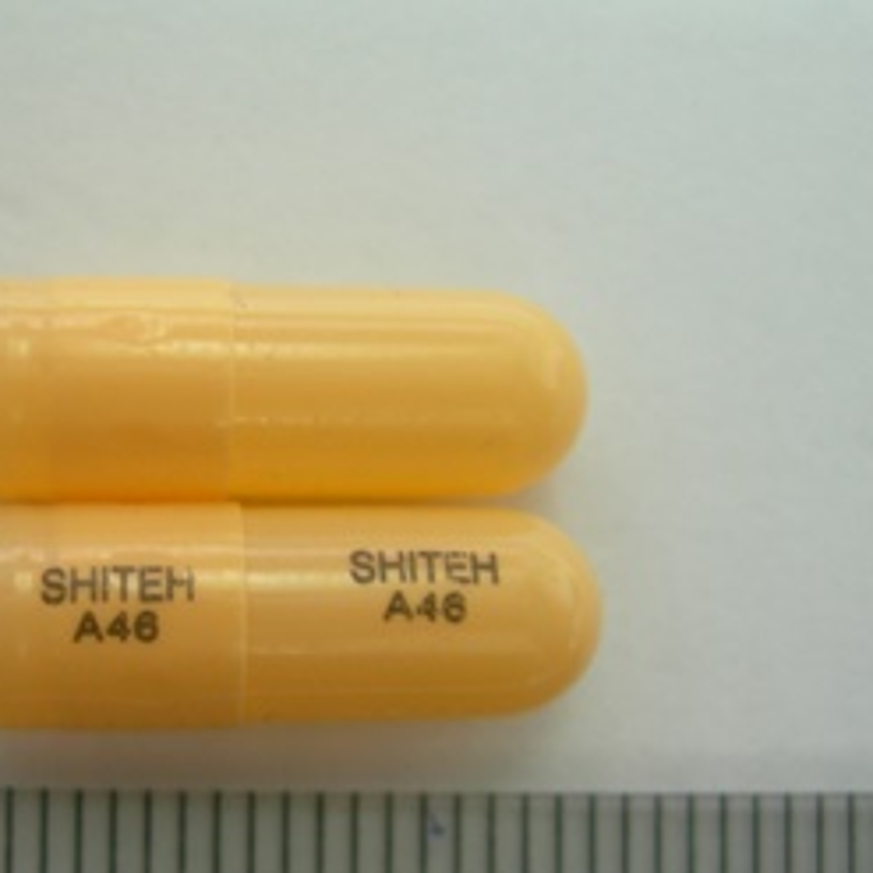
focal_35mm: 68
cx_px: 237
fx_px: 1940
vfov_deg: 25.2
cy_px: 599
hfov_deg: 25.1
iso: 147
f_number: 2.8
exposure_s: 1/3.9
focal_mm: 7.8
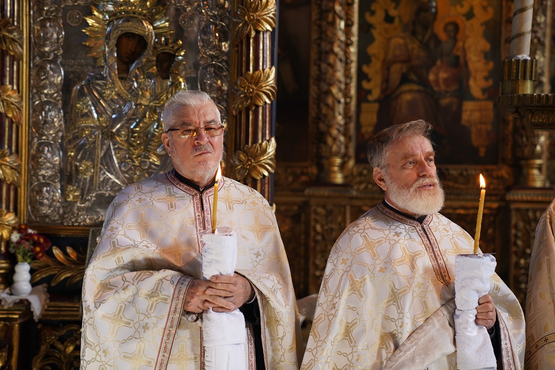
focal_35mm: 70
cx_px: 278
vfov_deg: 19.5
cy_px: 185
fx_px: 1079
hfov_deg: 28.8
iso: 500
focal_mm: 70
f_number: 3.2
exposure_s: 1/100
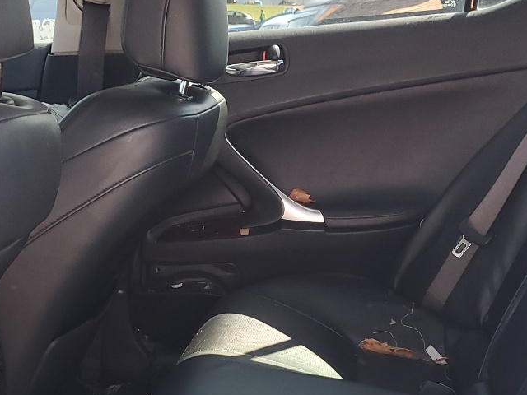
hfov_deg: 29.8
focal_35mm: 65
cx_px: 284
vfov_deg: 22.3
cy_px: 320
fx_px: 990
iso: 59
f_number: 1.5
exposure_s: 1/120
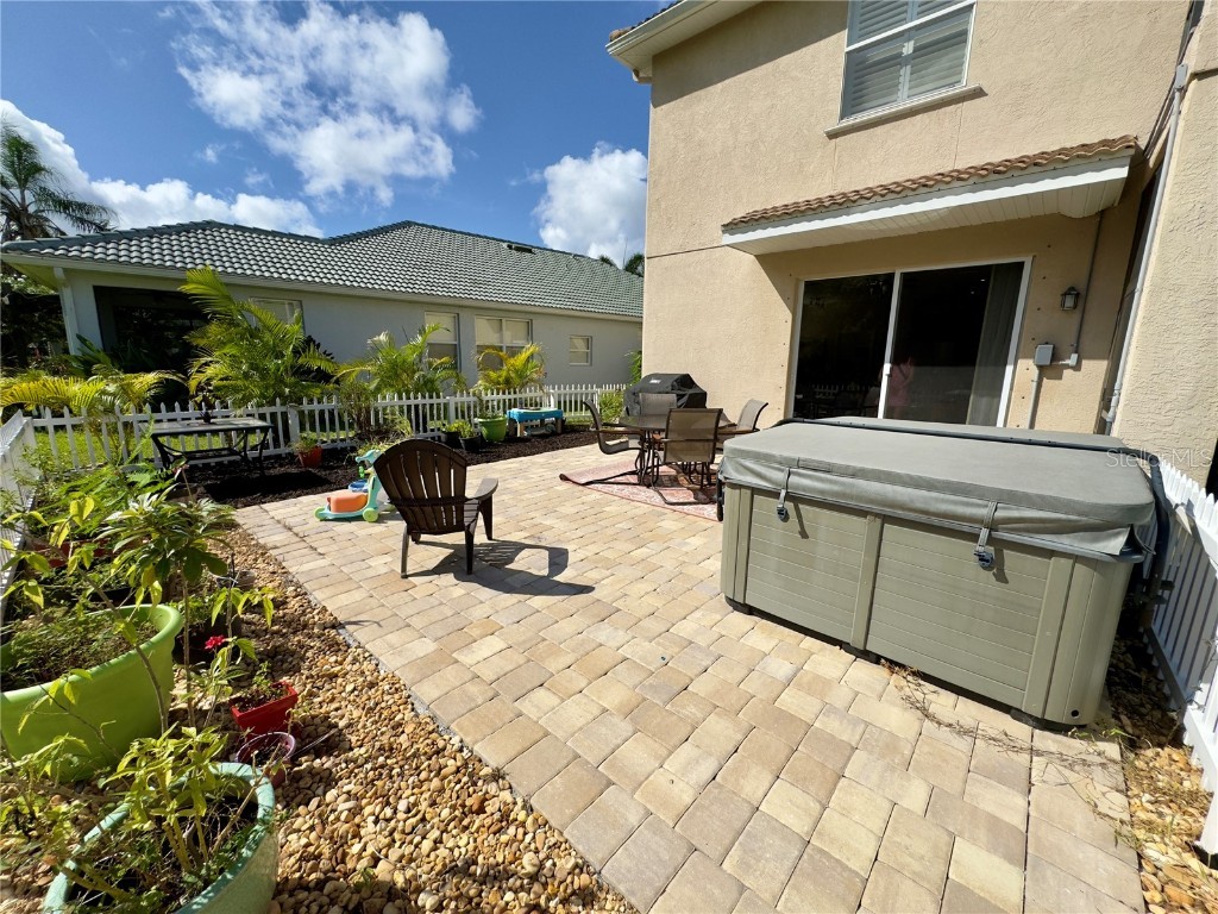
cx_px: 609
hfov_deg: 102.1
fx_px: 493
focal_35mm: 14
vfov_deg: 85.7
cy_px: 457
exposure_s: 1/2584
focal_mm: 2.22
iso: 50
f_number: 2.2
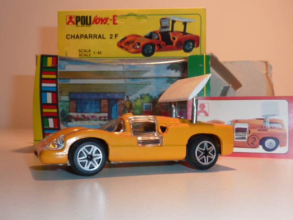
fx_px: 406
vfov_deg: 30.3
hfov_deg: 39.7
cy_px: 110
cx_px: 146
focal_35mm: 48
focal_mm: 4.4
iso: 100
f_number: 4
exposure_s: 1/30
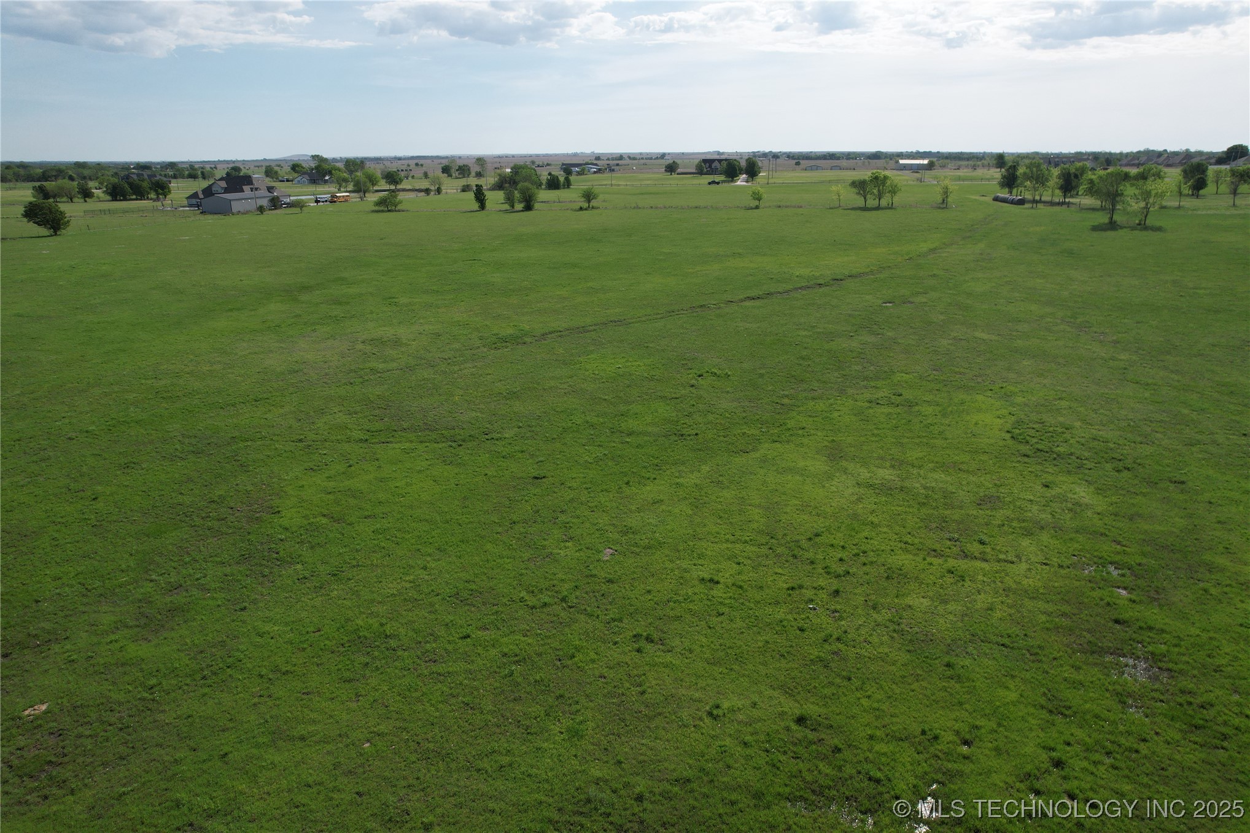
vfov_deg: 57.2
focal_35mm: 22
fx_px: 764
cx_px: 625
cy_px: 416
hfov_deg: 78.6
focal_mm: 8.38
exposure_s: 1/3000
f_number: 2.8
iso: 130
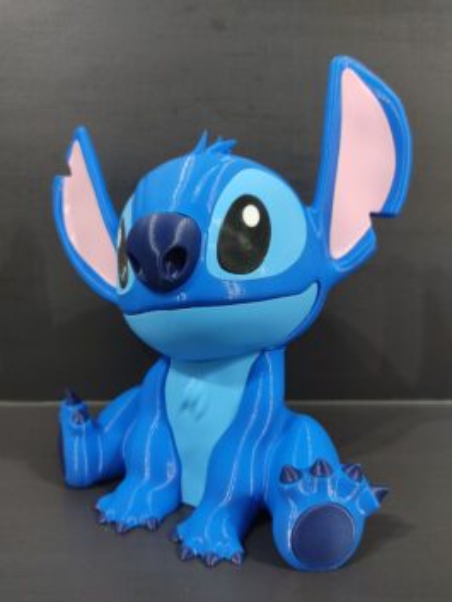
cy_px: 301
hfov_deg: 53.1
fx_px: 452
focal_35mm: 26
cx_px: 226
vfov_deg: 67.3
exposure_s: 1/33
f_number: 1.79
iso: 1264
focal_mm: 4.74
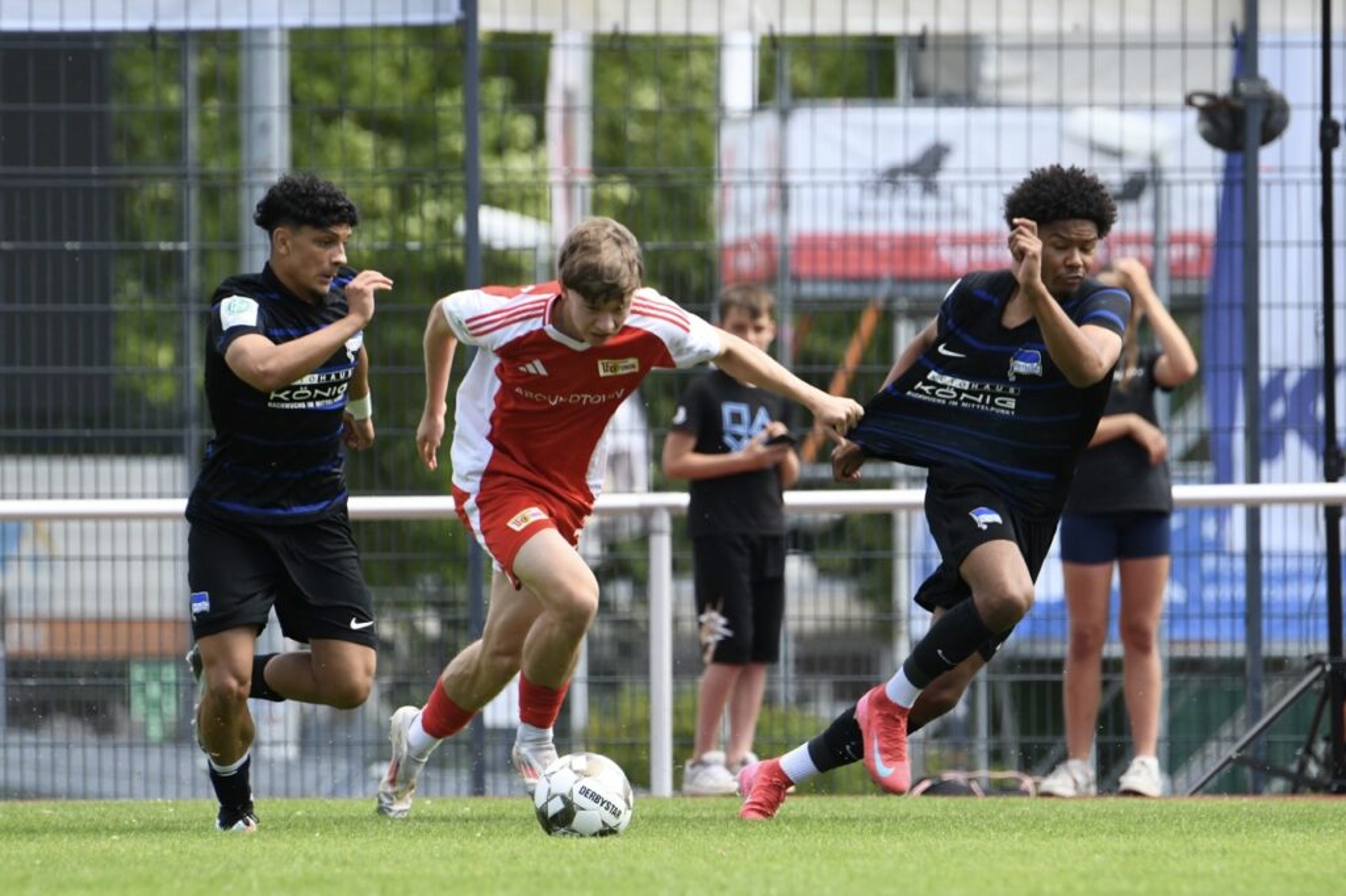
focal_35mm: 400
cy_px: 448
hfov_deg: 5.2
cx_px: 673
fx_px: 14950
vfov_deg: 3.4
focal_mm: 400
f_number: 6.3
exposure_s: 1/1600
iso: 1250
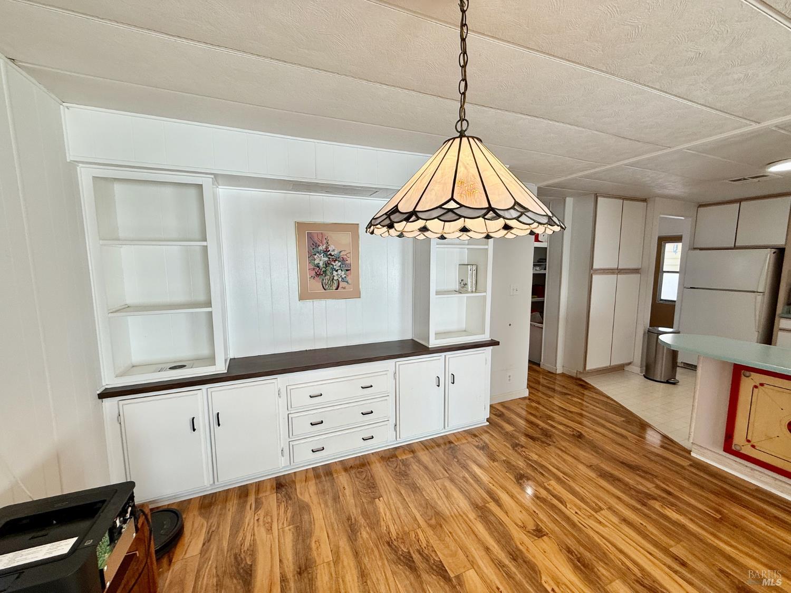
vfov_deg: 85.7
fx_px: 320
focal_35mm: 14
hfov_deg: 102.1
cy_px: 296
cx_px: 396
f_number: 2.2
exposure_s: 1/120
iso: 64
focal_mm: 2.22
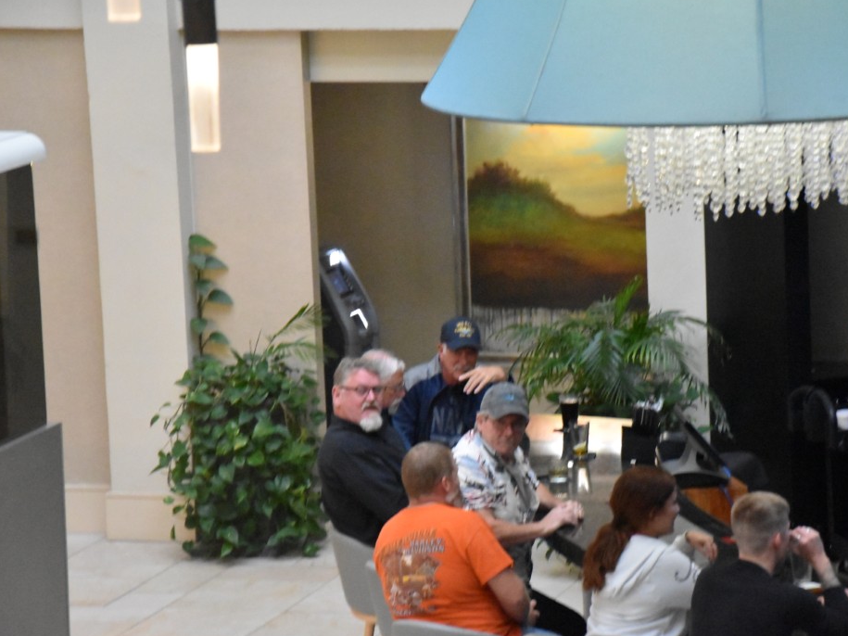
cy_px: 329
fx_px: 4091
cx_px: 473
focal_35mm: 167
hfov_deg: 11.8
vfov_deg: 8.9
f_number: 5.6
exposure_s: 1/125
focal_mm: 92
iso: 10000
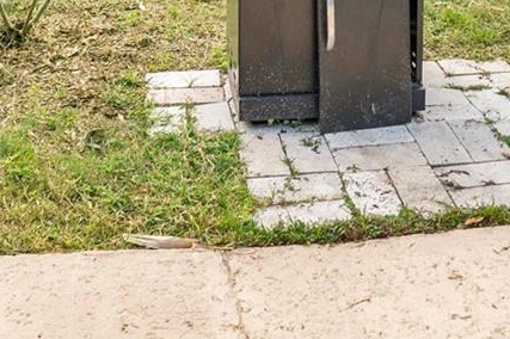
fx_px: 849
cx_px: 397
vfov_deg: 19.1
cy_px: -207
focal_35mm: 60
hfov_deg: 32.6
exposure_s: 1/160
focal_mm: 16
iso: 100
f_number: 6.3
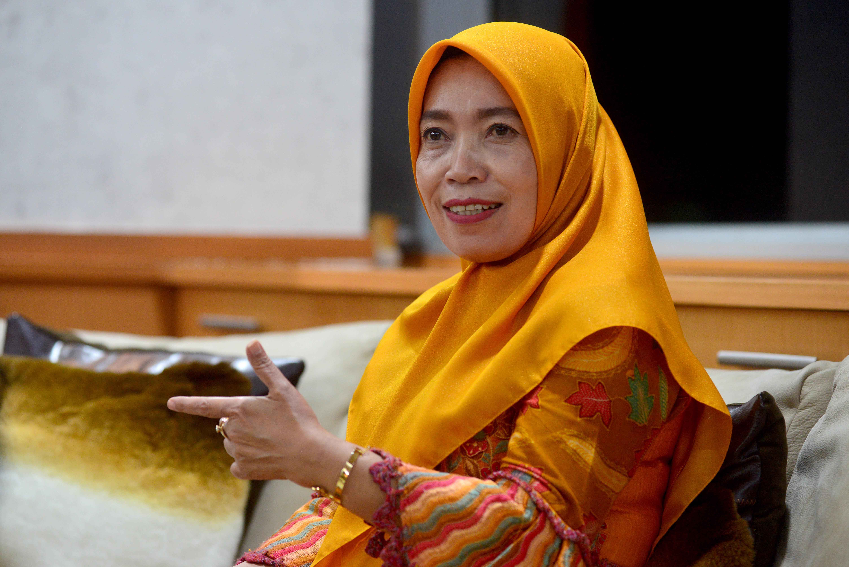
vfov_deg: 11.4
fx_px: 2831
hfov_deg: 17.1
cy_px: 284
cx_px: 424
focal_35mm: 120
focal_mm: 120
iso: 2500
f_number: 4.5
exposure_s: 1/100
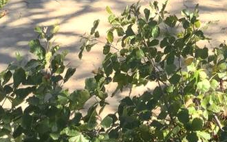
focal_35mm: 149
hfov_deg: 13.8
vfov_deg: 7.4
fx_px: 921
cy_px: -336
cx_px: 242
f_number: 2.2
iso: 32
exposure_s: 1/202
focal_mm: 4.15
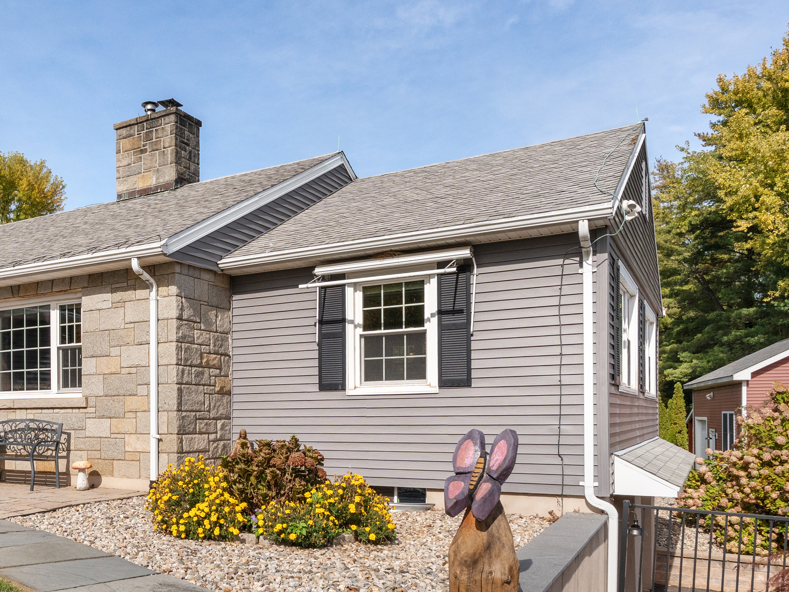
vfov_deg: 44.1
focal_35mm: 32
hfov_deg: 54.3
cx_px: 202
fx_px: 729
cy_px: 314
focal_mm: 16
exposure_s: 1/1250
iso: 1250
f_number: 8
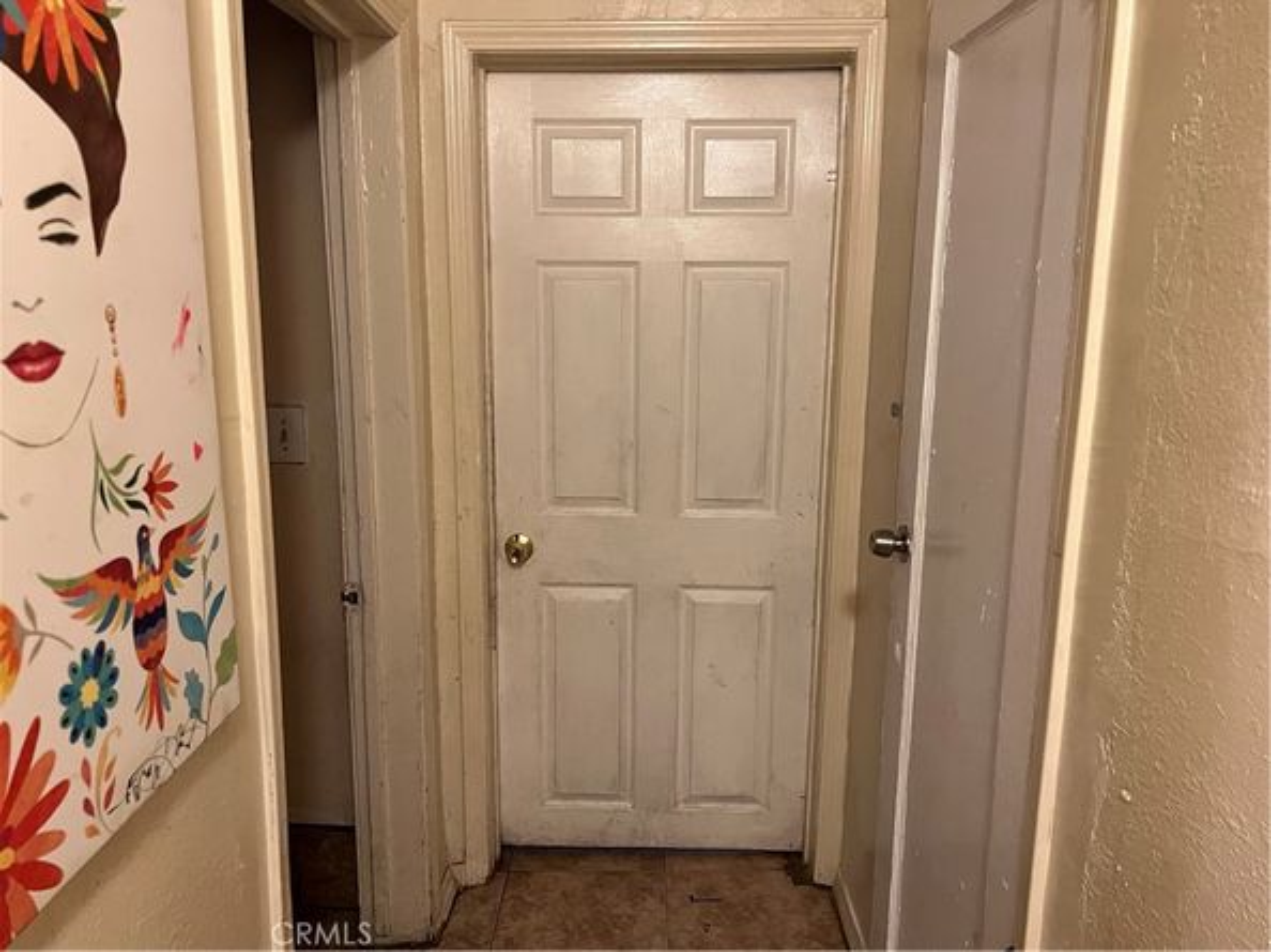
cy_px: 476
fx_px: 954
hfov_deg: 67.3
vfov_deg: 53.0
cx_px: 636
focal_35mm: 26
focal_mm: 5.7
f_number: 1.5
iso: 400
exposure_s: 1/60
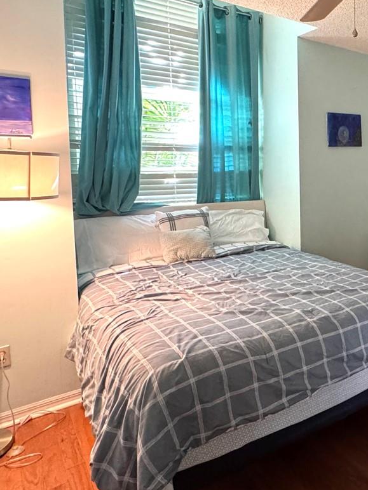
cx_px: 366
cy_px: 192
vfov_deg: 61.0
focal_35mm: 29
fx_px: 411
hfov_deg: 42.0
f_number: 2.2
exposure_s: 1/60
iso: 640
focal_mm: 2.22
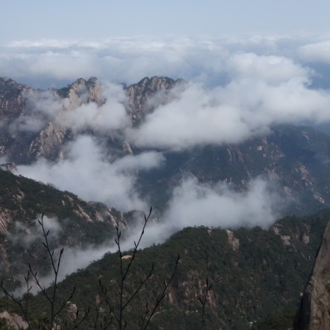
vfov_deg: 30.8
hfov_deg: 31.0
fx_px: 593
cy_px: 103
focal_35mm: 55
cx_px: 190
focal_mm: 10.4
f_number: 11
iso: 800
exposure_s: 1/1600
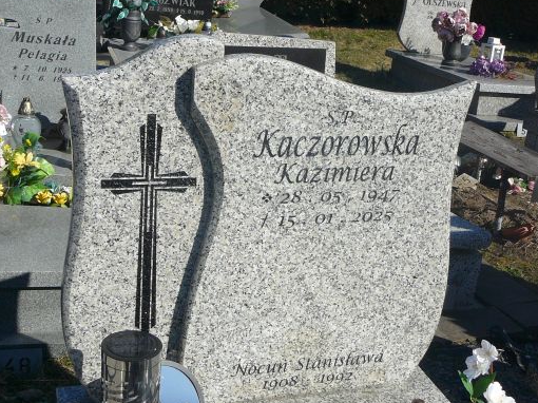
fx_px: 839
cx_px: 267
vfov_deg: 27.0
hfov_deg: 35.6
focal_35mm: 54
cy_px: 204
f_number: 5
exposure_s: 1/500
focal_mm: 6.4
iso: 80
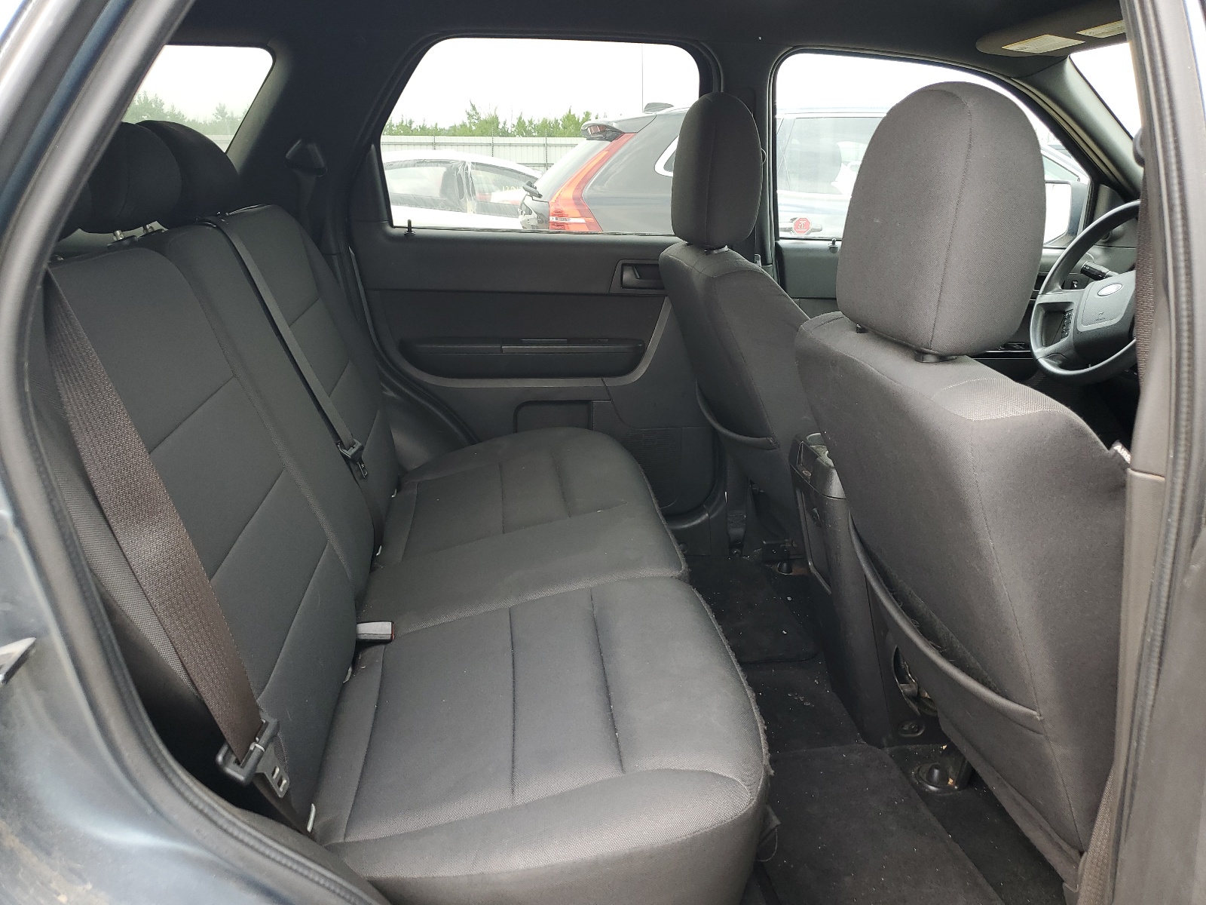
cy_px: 452
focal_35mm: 26
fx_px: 906
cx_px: 603
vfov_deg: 53.1
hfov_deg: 67.3
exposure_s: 1/217
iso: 50
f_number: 1.5
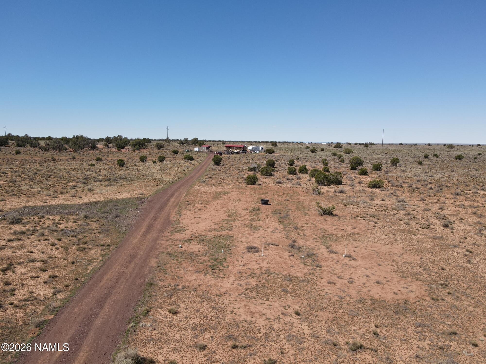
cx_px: 243
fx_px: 337
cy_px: 182
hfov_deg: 71.6
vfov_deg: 56.8
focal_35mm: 24
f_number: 2.8
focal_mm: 4.5
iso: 100
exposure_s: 1/725
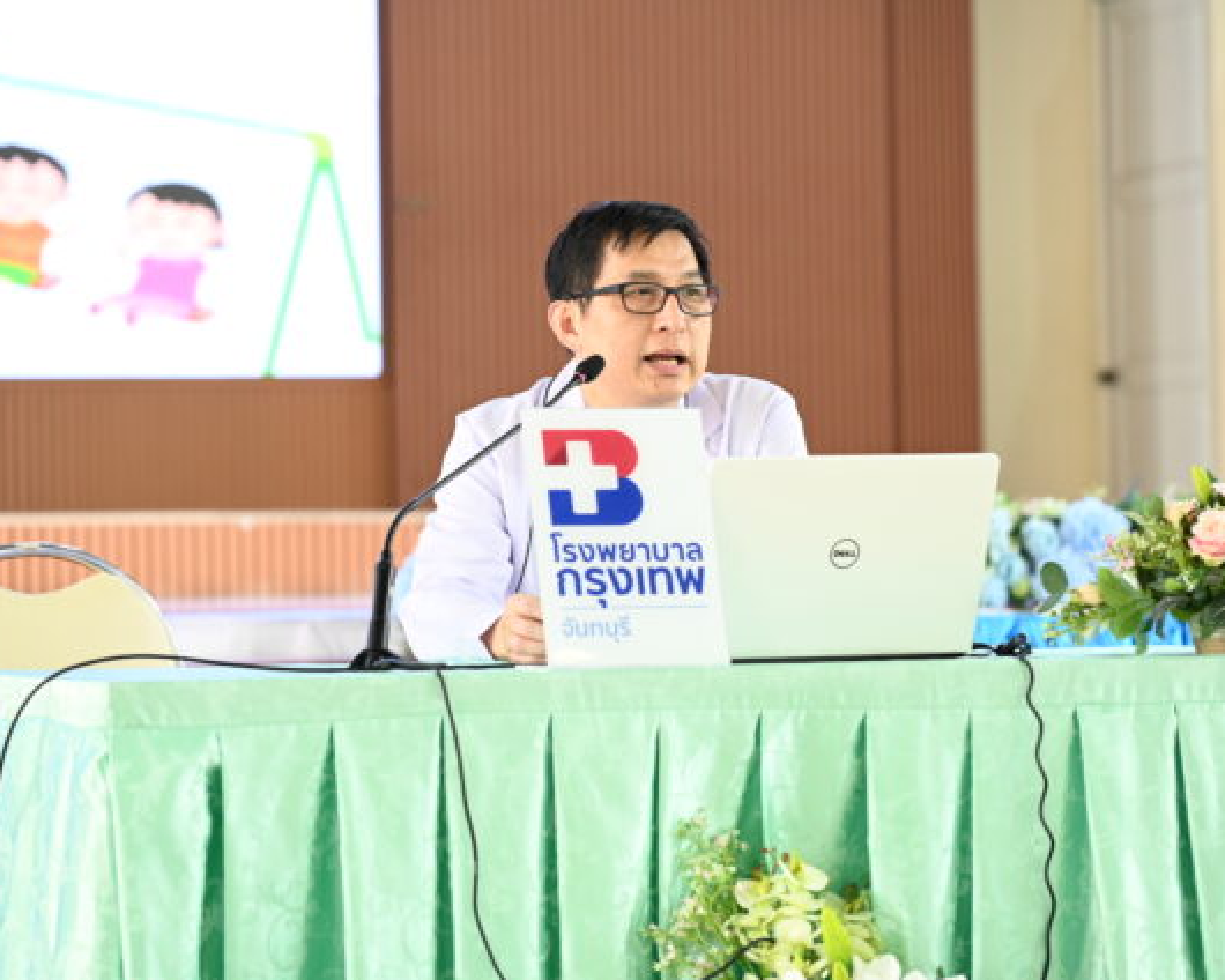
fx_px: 4931
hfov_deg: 14.2
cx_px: 603
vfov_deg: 11.4
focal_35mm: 136
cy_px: 490
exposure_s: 1/125
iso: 1600
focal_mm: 120
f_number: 4
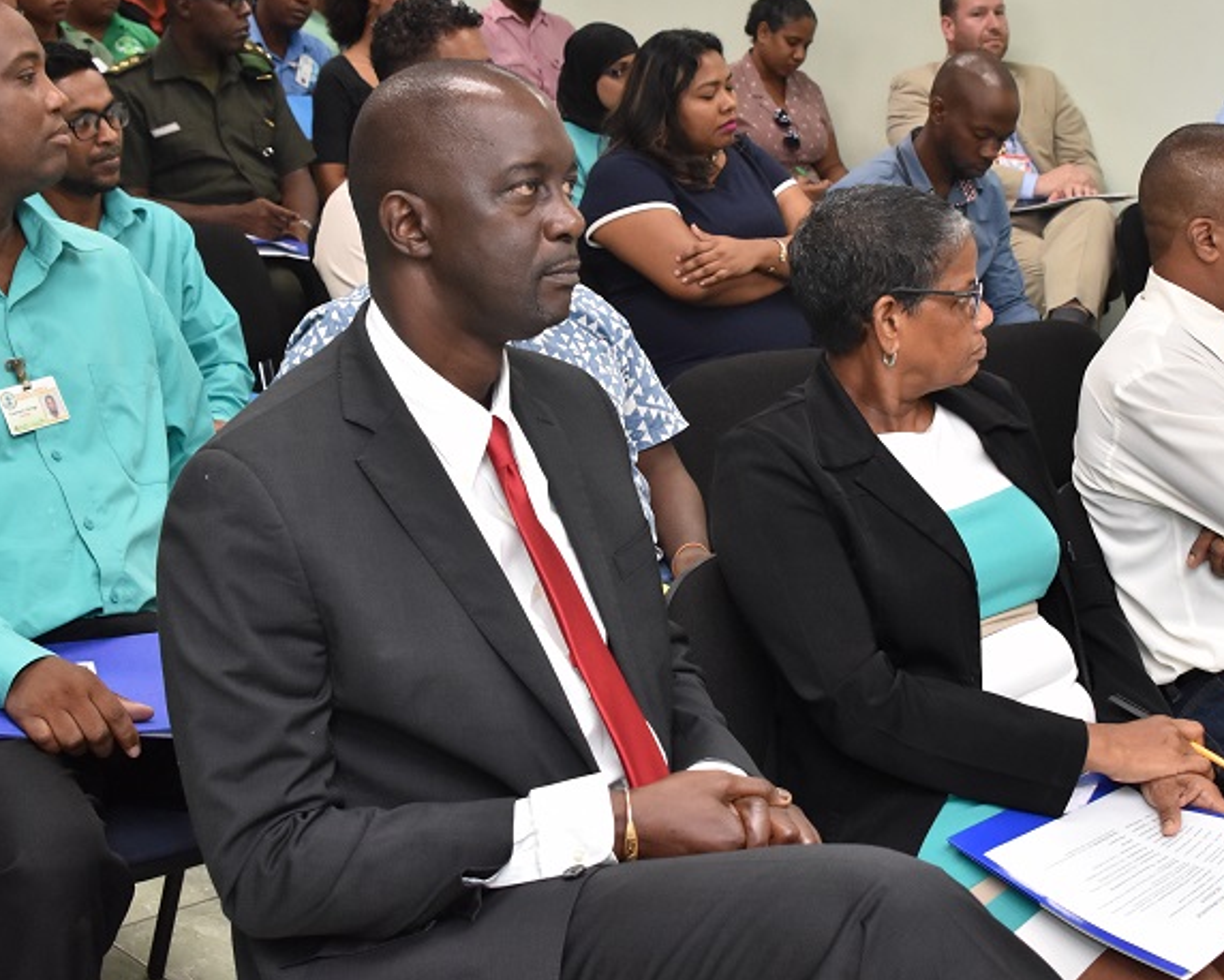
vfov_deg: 24.6
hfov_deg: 30.4
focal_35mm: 62
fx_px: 2247
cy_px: 424
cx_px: 740
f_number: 5.6
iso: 1250
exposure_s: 1/80
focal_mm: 28
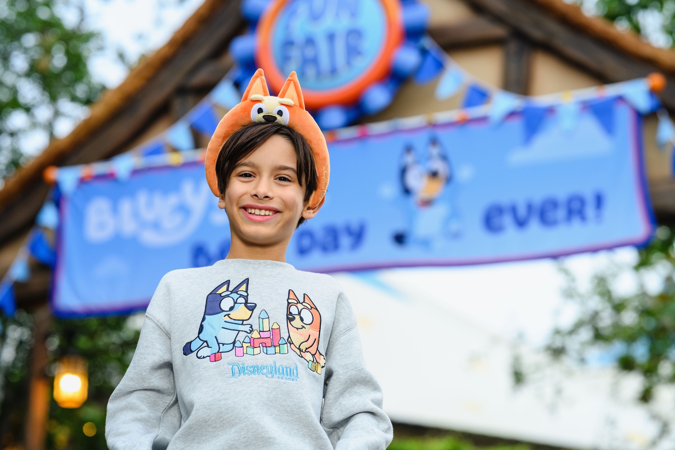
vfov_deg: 16.1
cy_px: 225
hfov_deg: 23.9
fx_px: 1594
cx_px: 338
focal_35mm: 85
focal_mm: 85
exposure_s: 1/160
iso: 800
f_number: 3.5
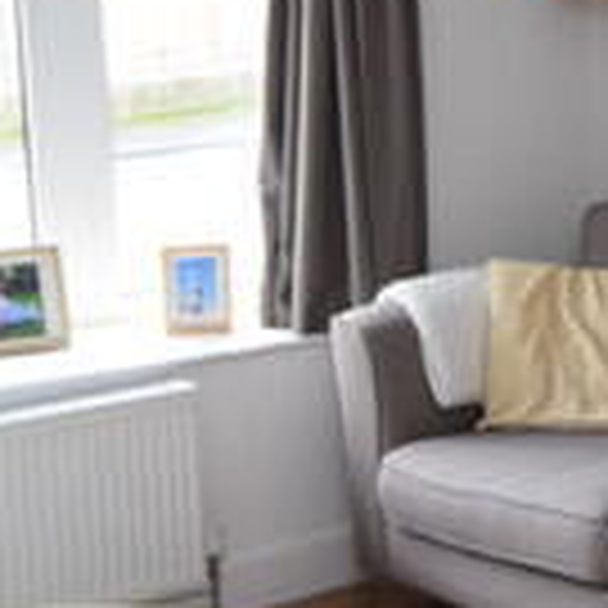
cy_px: 318
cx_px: 635
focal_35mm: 97
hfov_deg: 17.4
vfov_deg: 17.9
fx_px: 1928
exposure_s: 1/60
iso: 640
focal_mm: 10
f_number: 4
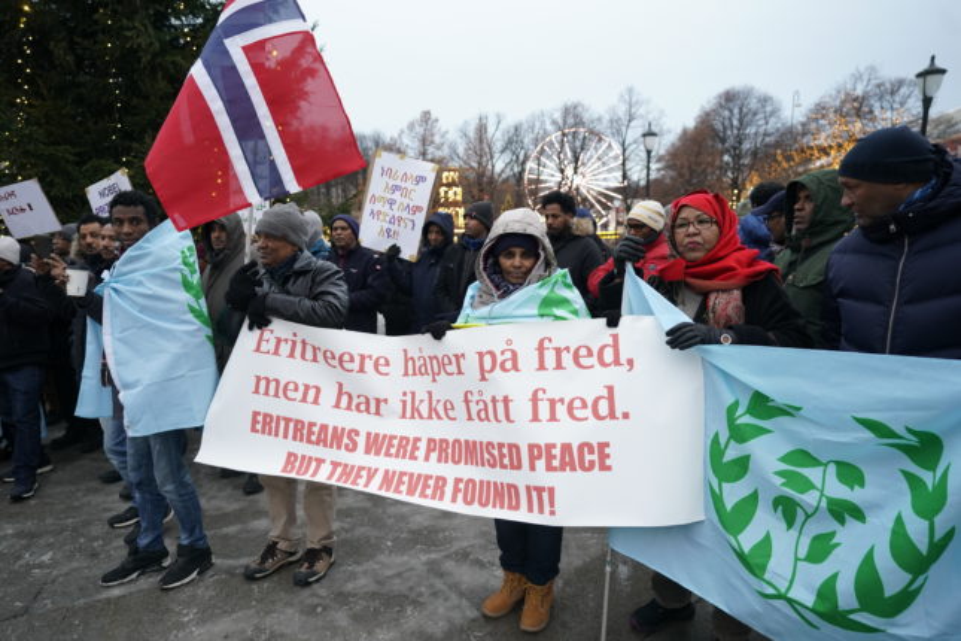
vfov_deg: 57.2
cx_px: 480
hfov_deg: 78.6
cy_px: 320
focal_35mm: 22
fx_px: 587
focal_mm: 22
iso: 1600
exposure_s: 1/125
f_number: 2.8
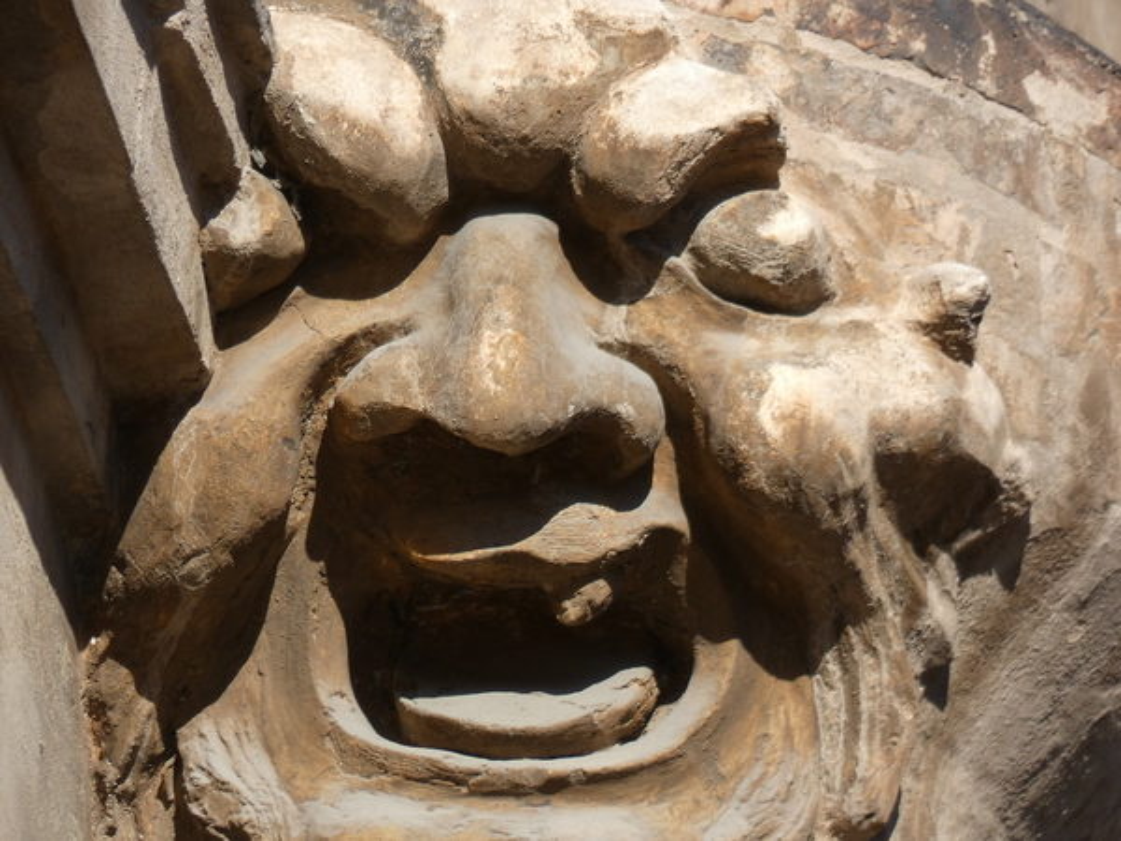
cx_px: 560
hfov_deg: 1.9
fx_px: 34327
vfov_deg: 1.4
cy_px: 420
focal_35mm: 1060
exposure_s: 1/320
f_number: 5.7
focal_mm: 189.9
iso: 80
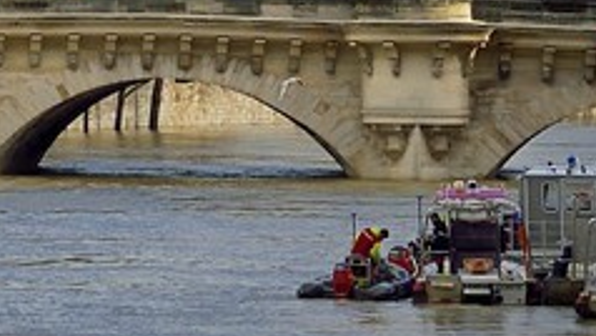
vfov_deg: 2.8
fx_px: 6892
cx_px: -1227
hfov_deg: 4.7
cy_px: -258
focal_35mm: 436
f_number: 11
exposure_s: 1/250
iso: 200
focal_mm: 62
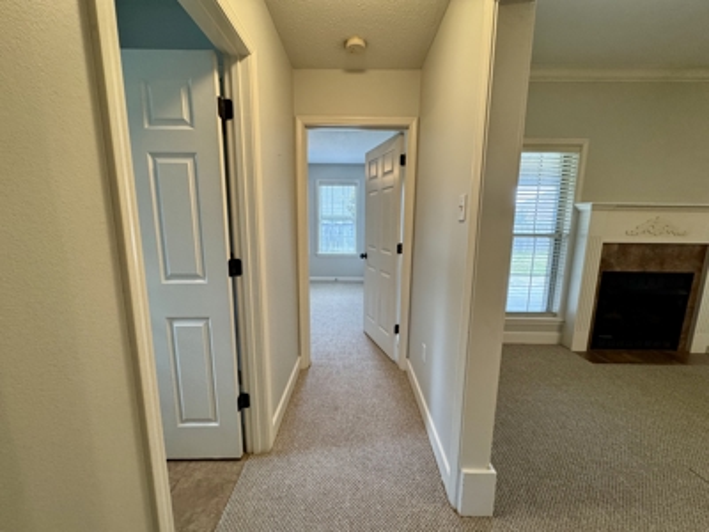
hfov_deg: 102.1
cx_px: 354
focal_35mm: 14
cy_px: 266
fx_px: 287
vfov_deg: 85.7
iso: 250
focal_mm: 2.22
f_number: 2.2
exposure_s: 1/120
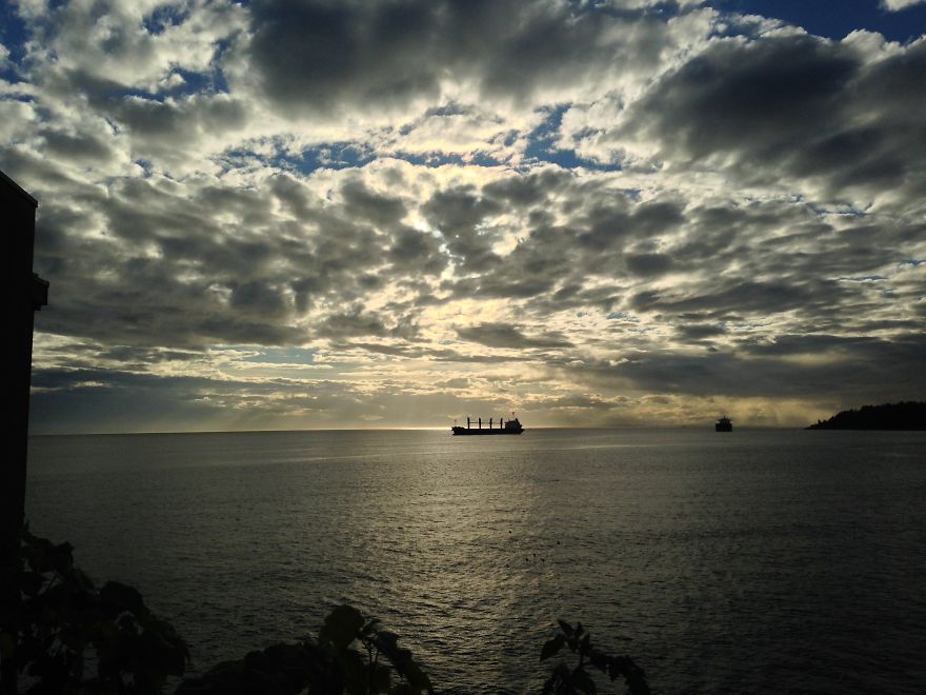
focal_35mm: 33
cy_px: 348
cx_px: 463
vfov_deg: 42.9
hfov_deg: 55.4
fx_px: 883
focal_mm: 4.12
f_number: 2.4
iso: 50
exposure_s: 1/9091
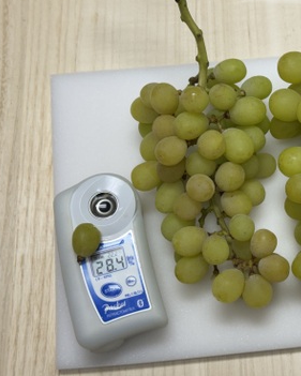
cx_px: 250
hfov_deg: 23.4
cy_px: 185
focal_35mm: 64
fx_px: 712
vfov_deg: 29.6
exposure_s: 1/50
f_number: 1.78
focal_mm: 6.76
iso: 50
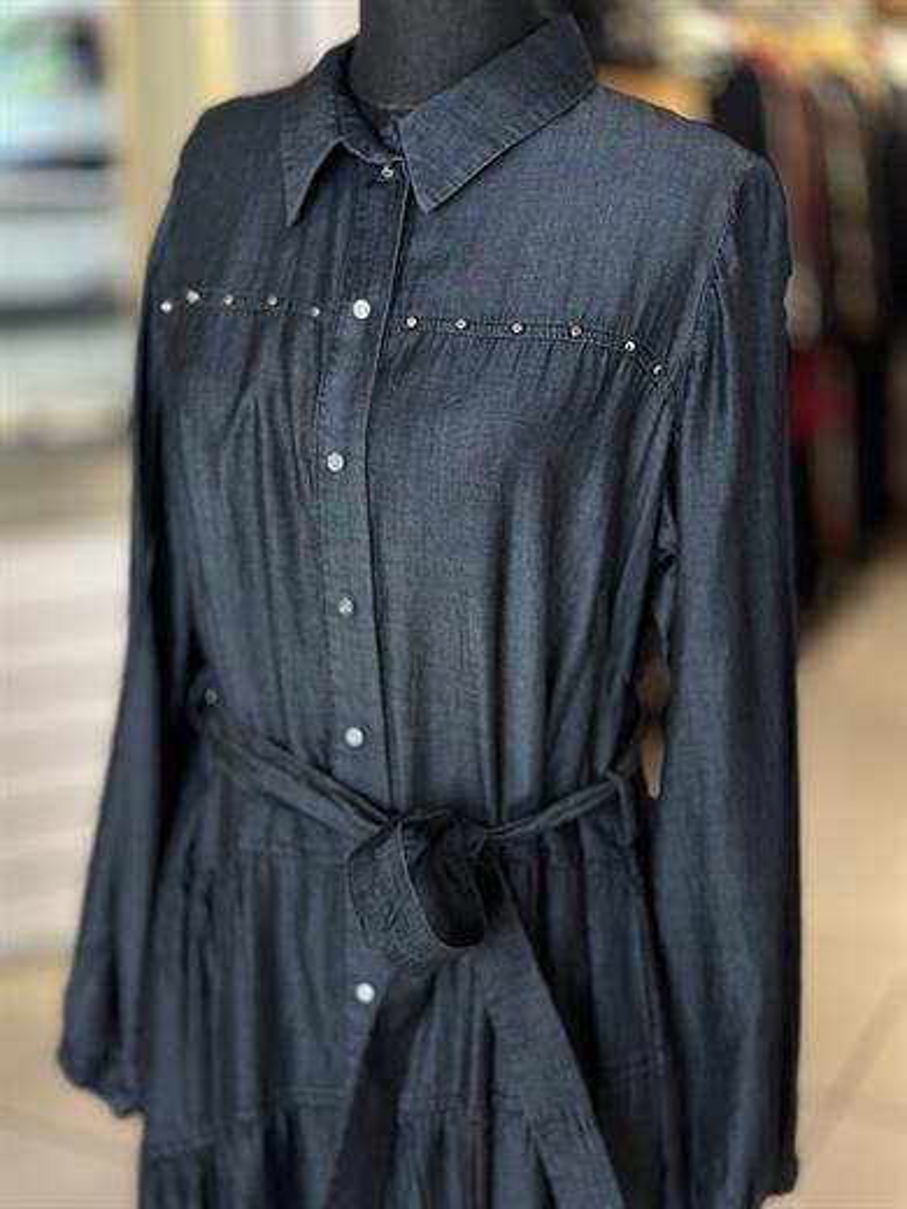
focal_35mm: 48
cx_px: 454
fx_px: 1677
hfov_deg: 30.3
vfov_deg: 39.7
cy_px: 604
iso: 125
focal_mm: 6.86
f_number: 1.78
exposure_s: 1/121
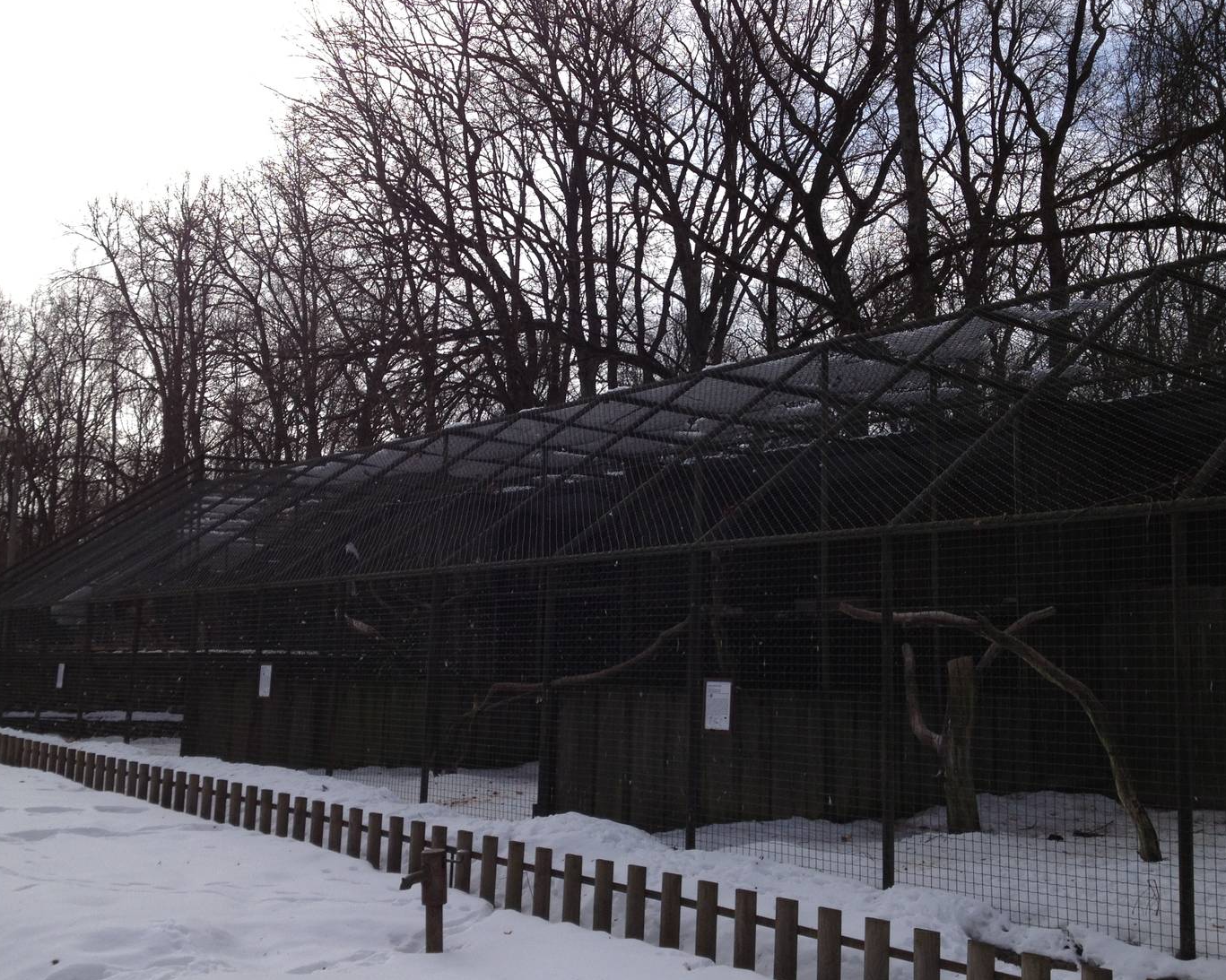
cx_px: 607
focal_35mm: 40
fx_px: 1451
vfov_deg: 37.3
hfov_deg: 45.8
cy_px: 516
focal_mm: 4.28
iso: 50
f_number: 2.4
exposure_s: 1/1972
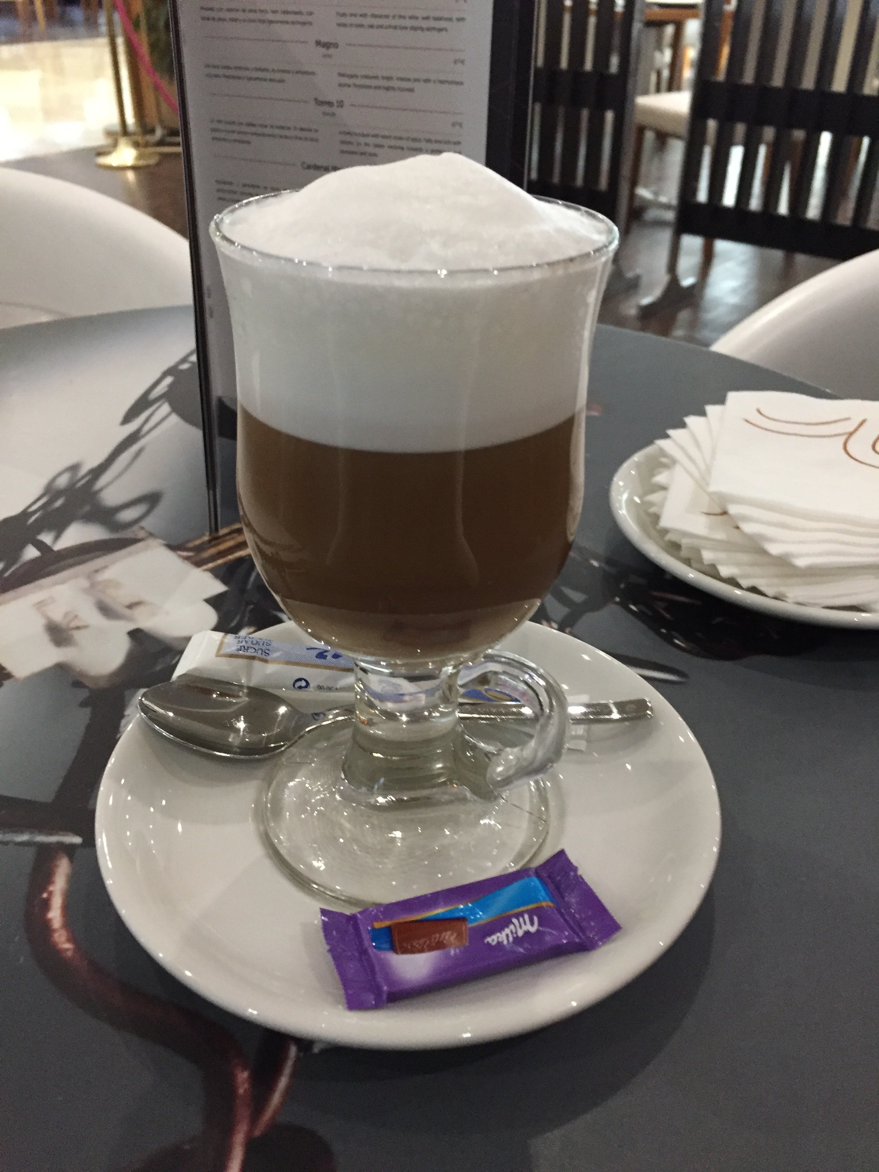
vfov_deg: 61.7
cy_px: 586
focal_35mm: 29
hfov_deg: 48.2
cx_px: 440
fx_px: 982
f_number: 2.2
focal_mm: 4.15
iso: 250
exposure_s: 1/20
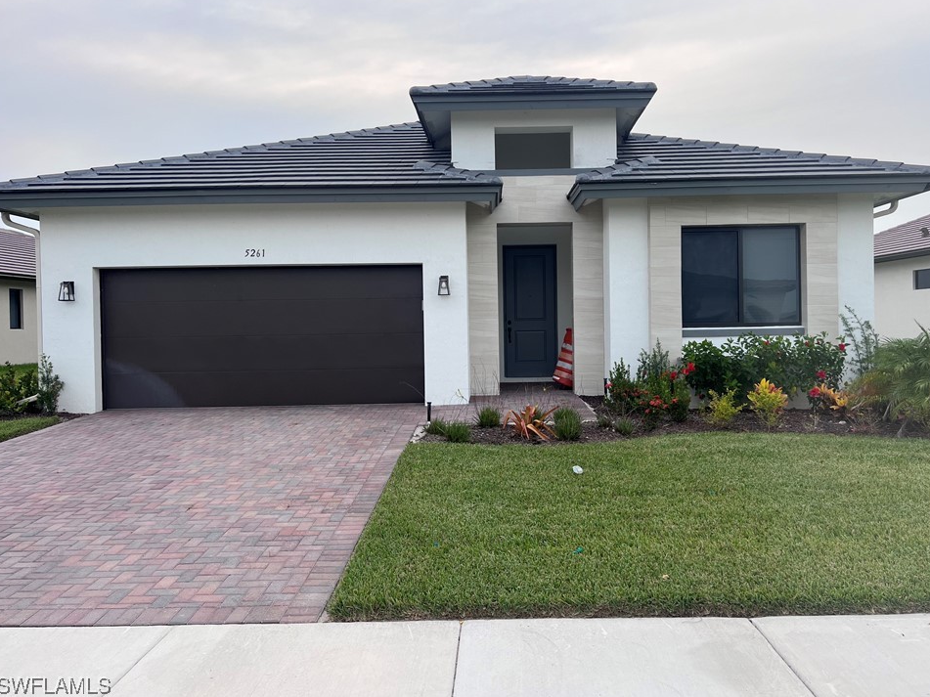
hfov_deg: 63.4
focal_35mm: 28
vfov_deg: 49.7
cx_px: 491
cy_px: 331
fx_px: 752
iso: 50
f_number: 1.5
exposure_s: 1/578
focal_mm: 5.7
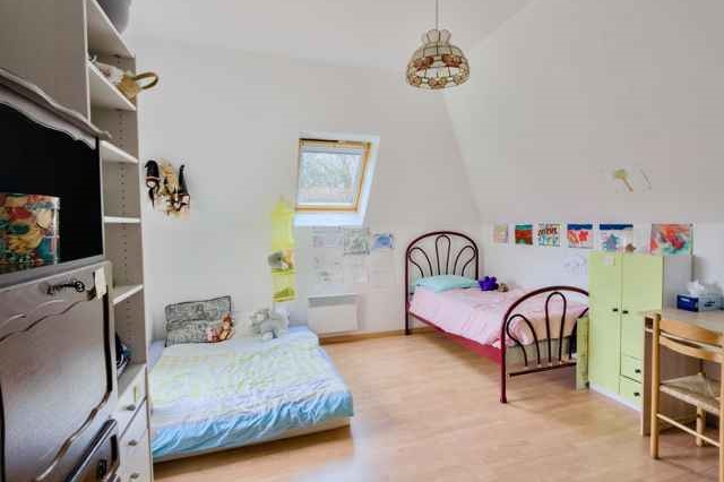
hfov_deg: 83.4
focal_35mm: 20
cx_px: 416
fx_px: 402
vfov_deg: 61.9
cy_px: 242
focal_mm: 16
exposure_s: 1/160
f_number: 8
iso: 800
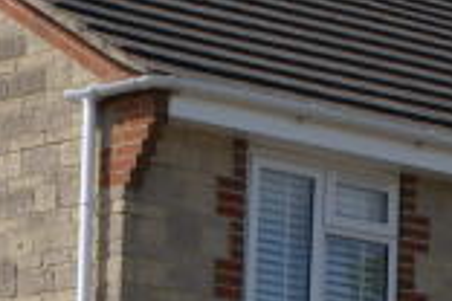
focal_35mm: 276
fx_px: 3465
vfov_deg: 4.9
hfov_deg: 7.5
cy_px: 421
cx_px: 203
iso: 100
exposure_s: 1/125
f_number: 10
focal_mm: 28
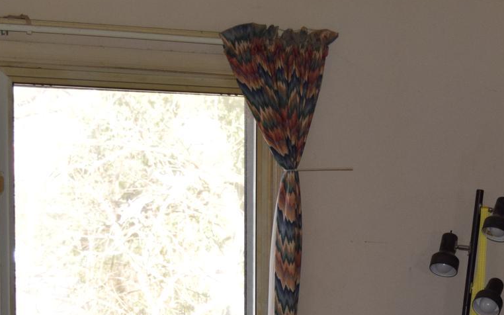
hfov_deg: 16.2
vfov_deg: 10.1
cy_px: 411
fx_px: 1749
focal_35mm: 127
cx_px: 470
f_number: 5.6
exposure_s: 1/125
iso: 800
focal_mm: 31
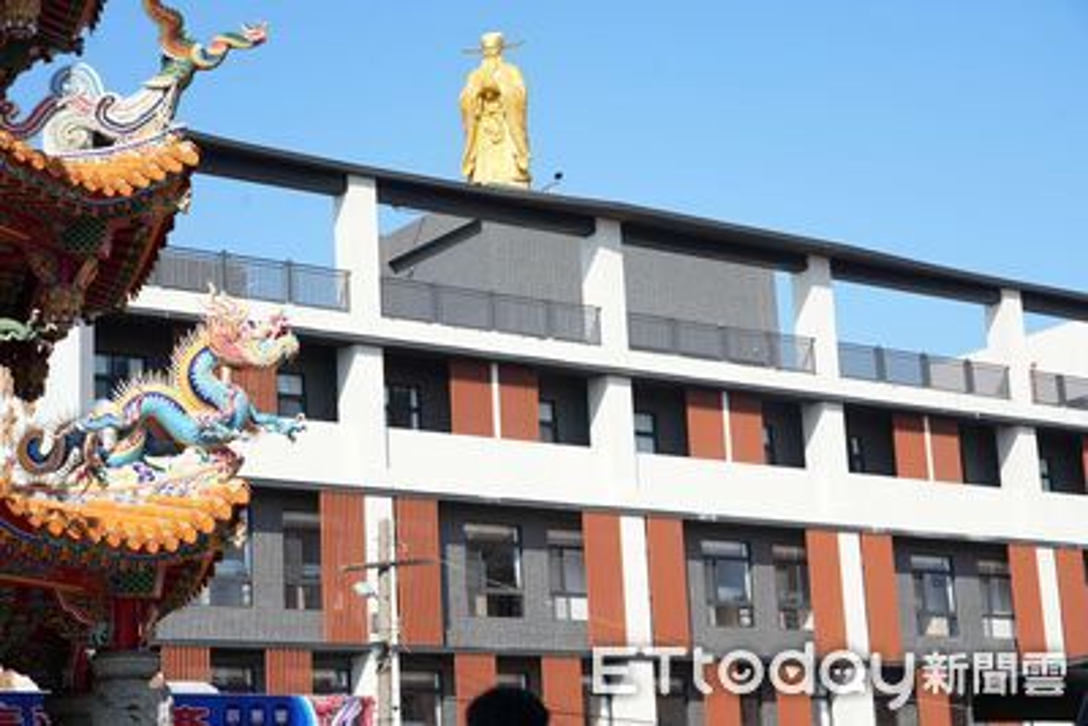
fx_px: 2146
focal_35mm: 71
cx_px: 544
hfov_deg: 28.4
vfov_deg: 19.2
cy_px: 363
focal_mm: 71
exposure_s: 1/800
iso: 400
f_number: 8
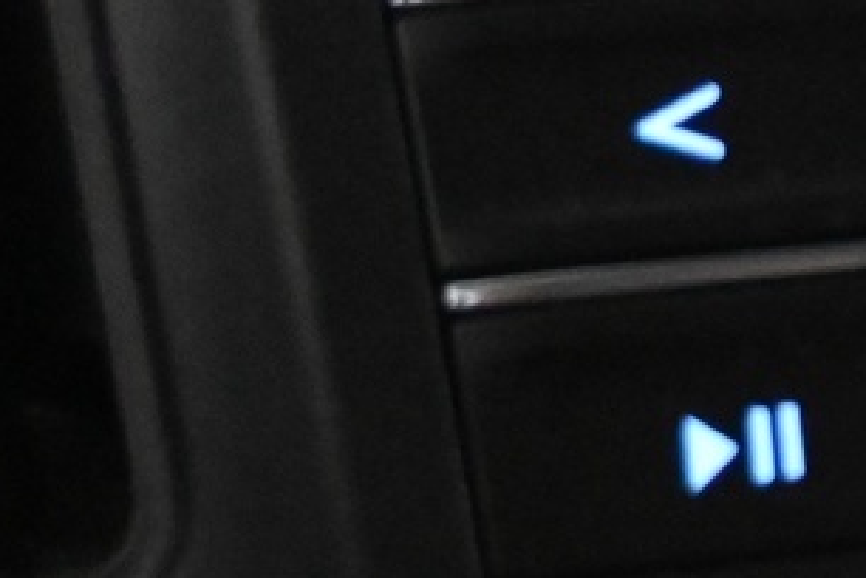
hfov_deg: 8.4
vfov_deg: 6.1
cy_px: -329
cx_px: 2123
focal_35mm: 222
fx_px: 5340
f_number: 4.5
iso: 7200
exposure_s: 1/50
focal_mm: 28
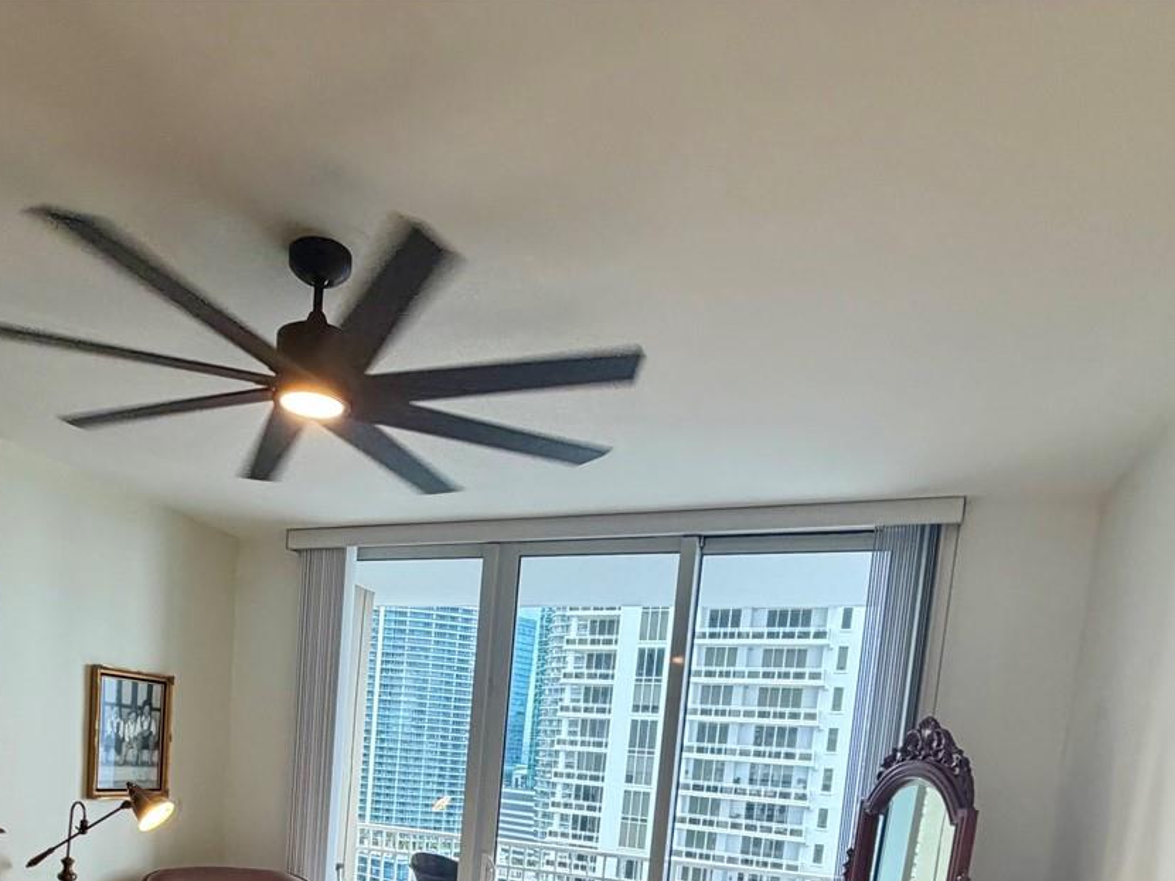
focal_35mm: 27
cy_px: 844
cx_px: 432
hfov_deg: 64.3
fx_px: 916
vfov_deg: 44.9
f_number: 2.2
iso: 250
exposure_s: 1/120
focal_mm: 2.22
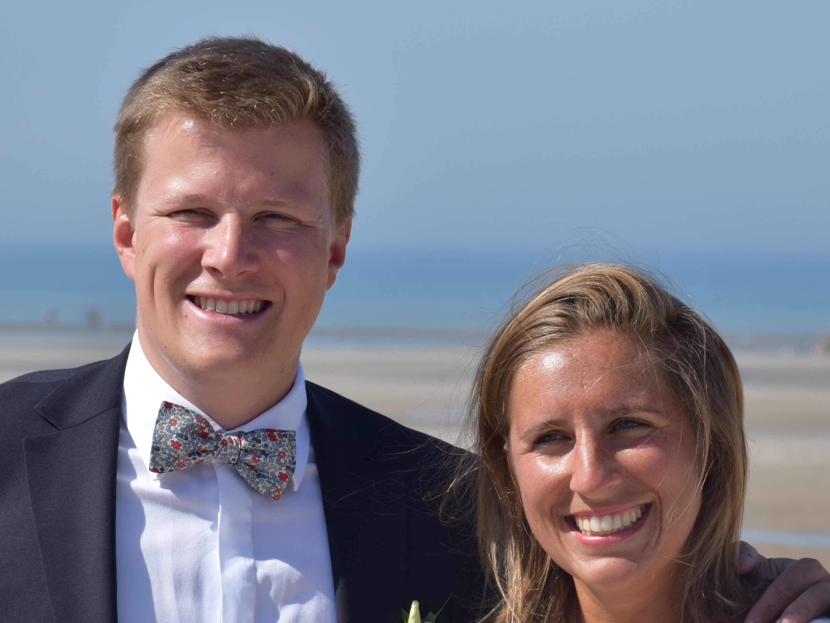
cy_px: 489
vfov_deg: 5.9
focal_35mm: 252
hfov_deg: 7.9
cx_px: 449
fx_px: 6043
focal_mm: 90
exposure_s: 1/1000
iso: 200
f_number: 8
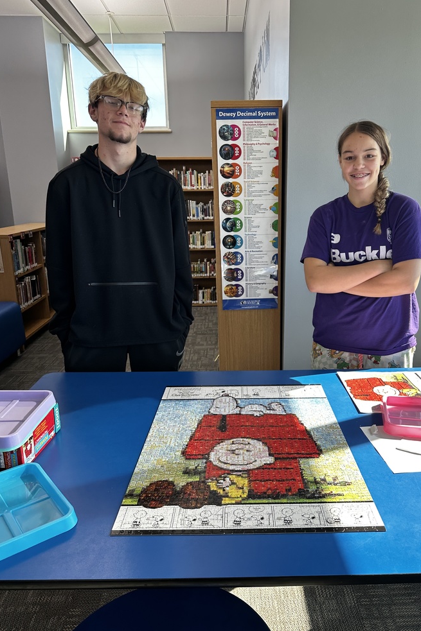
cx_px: 240
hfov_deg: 49.4
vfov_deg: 69.4
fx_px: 456
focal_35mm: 26
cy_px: 318
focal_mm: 6.86
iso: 80
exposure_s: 1/120
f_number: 1.78
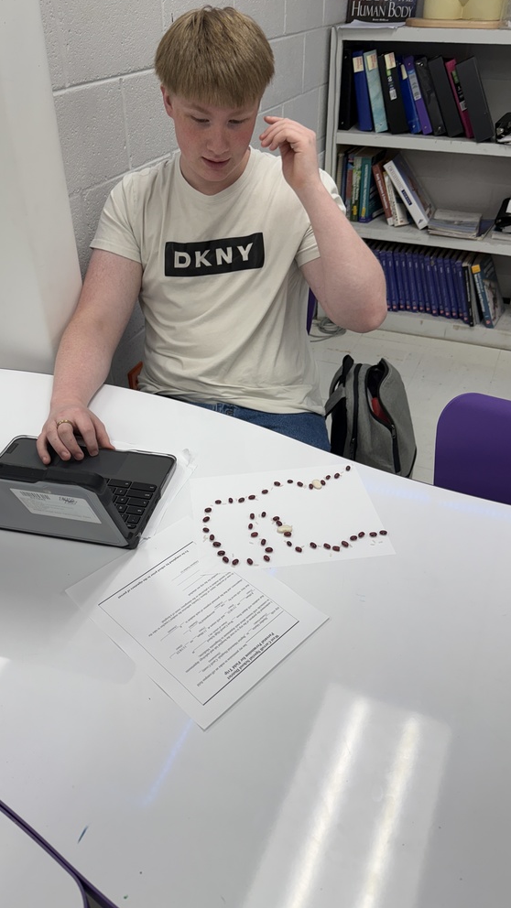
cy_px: 440
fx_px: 650
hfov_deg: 42.9
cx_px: 234
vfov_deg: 69.8
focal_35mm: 27
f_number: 1.78
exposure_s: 1/120
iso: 64
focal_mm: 6.76
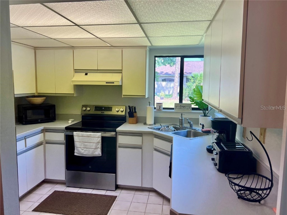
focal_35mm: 26
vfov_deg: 53.1
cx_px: 144
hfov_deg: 67.3
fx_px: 216
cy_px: 108
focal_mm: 5.7
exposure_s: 1/165
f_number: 1.5
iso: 40
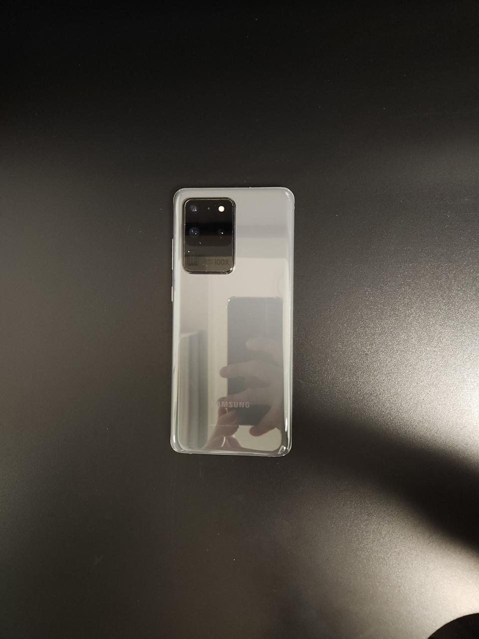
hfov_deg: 58.9
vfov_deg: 73.9
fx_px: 424
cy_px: 320
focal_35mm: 23
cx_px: 240
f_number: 1.8
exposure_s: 1/24
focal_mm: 5.4
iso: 400
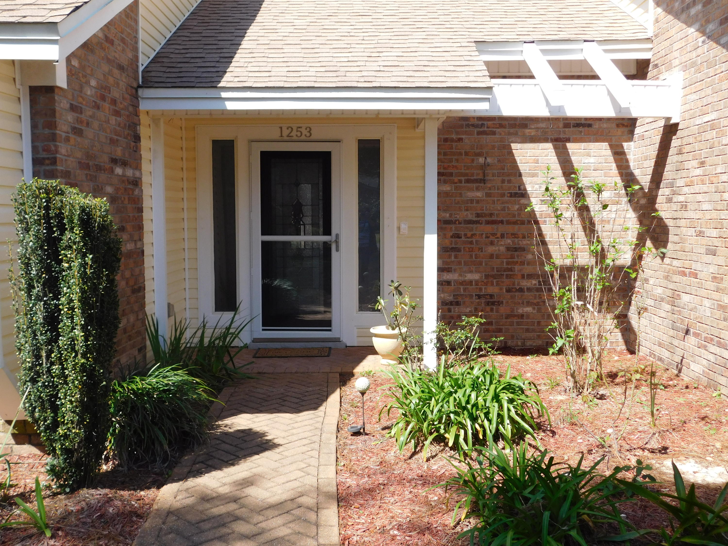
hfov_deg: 51.4
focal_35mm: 36
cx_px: 364
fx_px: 757
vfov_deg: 39.7
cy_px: 273
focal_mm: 6.3
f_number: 3.5
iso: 125
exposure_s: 1/640
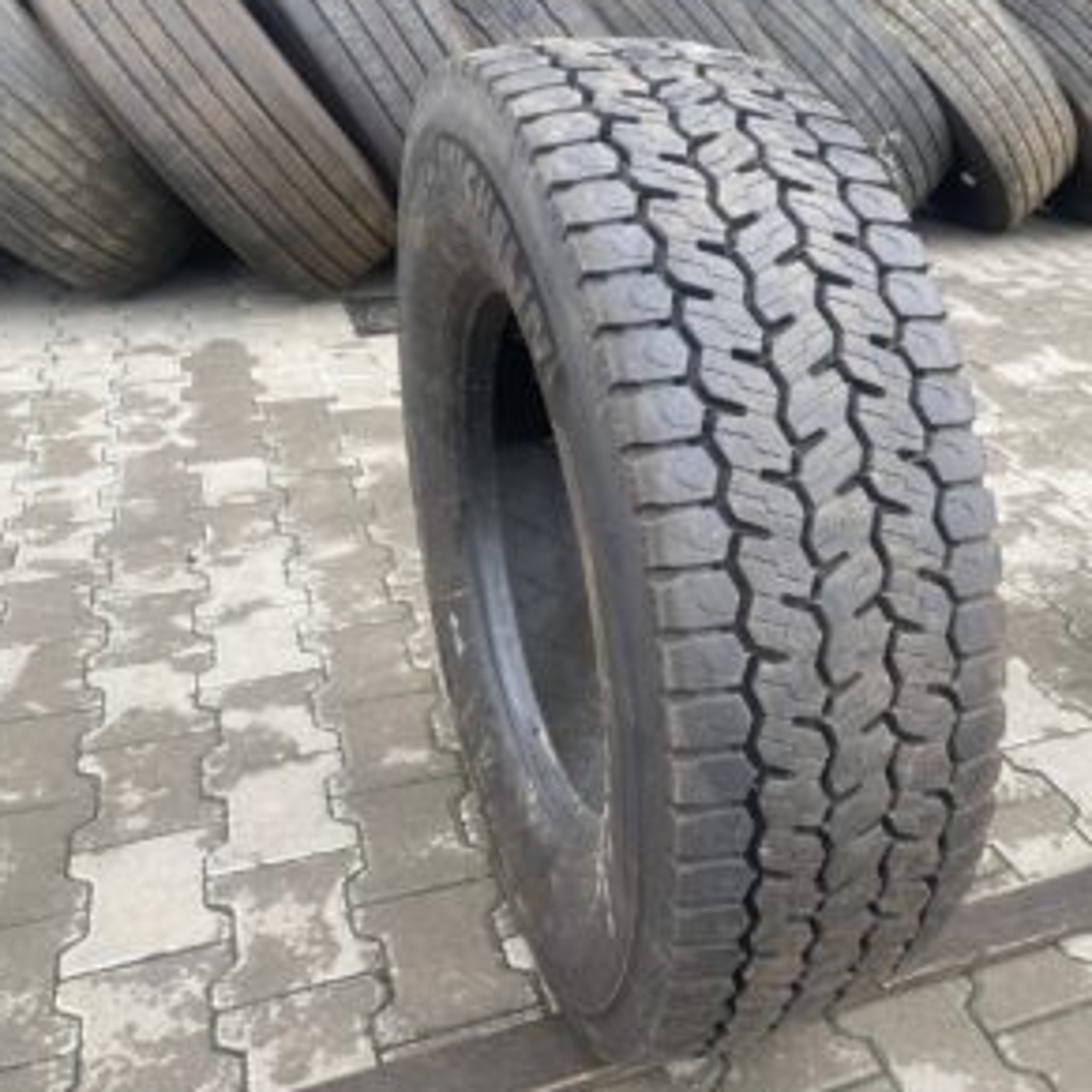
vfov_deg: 48.4
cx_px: 788
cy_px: 554
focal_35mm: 34
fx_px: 1213
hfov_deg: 47.1
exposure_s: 1/121
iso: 40
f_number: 1.8
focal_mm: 4.25
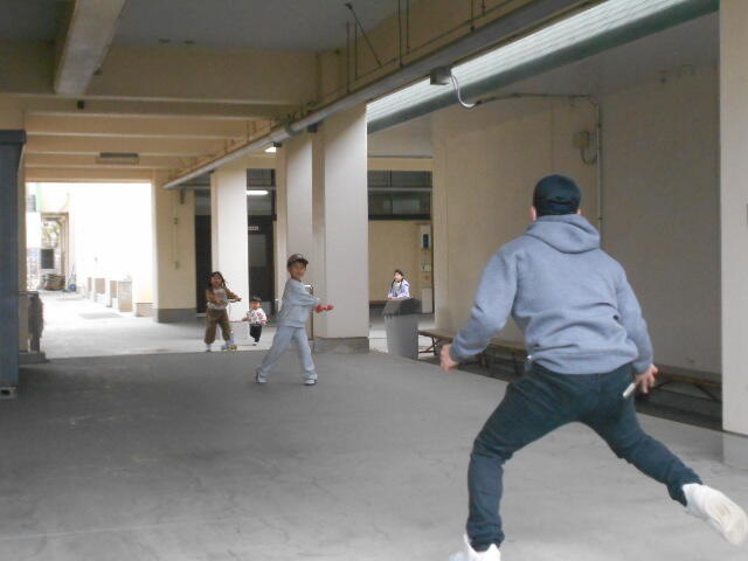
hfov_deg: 38.2
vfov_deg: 29.1
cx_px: 374
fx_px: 1080
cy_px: 280
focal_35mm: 50
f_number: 4.5
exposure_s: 1/250
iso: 640
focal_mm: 8.8
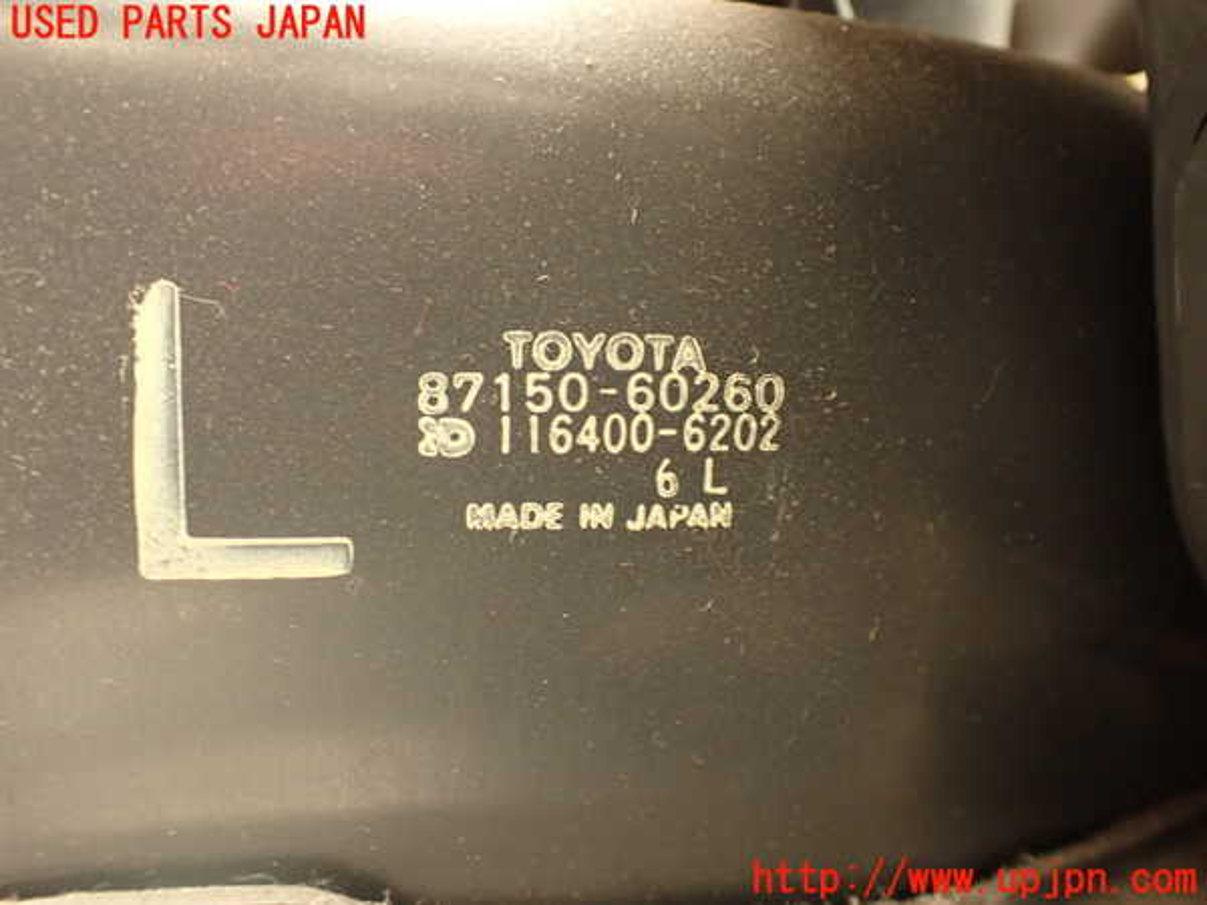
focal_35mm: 32
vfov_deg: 44.2
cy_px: 452
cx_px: 604
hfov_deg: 56.8
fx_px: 1116
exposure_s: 1/30
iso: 500
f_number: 2.4
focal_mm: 5.79
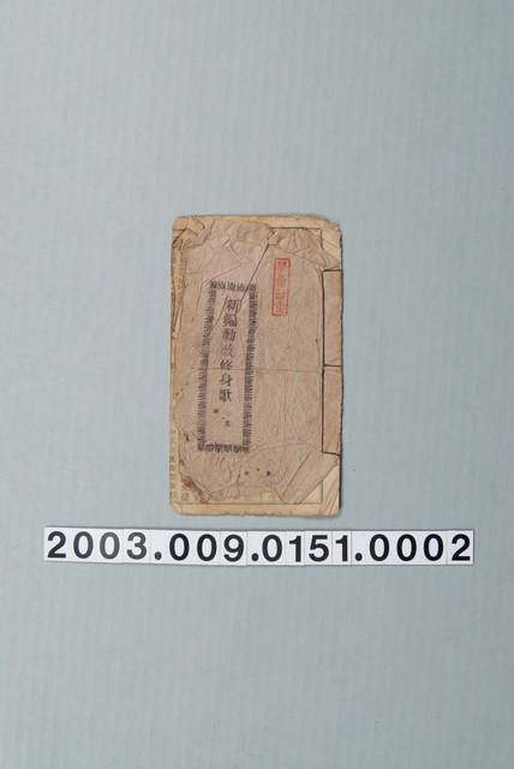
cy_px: 384
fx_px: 1026
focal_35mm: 48
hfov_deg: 28.1
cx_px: 257
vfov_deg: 41.1
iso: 100
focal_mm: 32
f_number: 8
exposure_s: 1/125
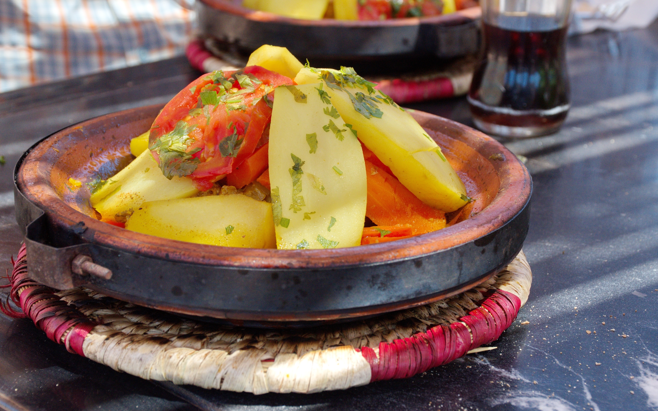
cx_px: 321
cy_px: 193
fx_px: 1399
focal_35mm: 78
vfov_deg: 16.7
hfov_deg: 26.5
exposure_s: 1/250
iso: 400
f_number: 8
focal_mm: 48
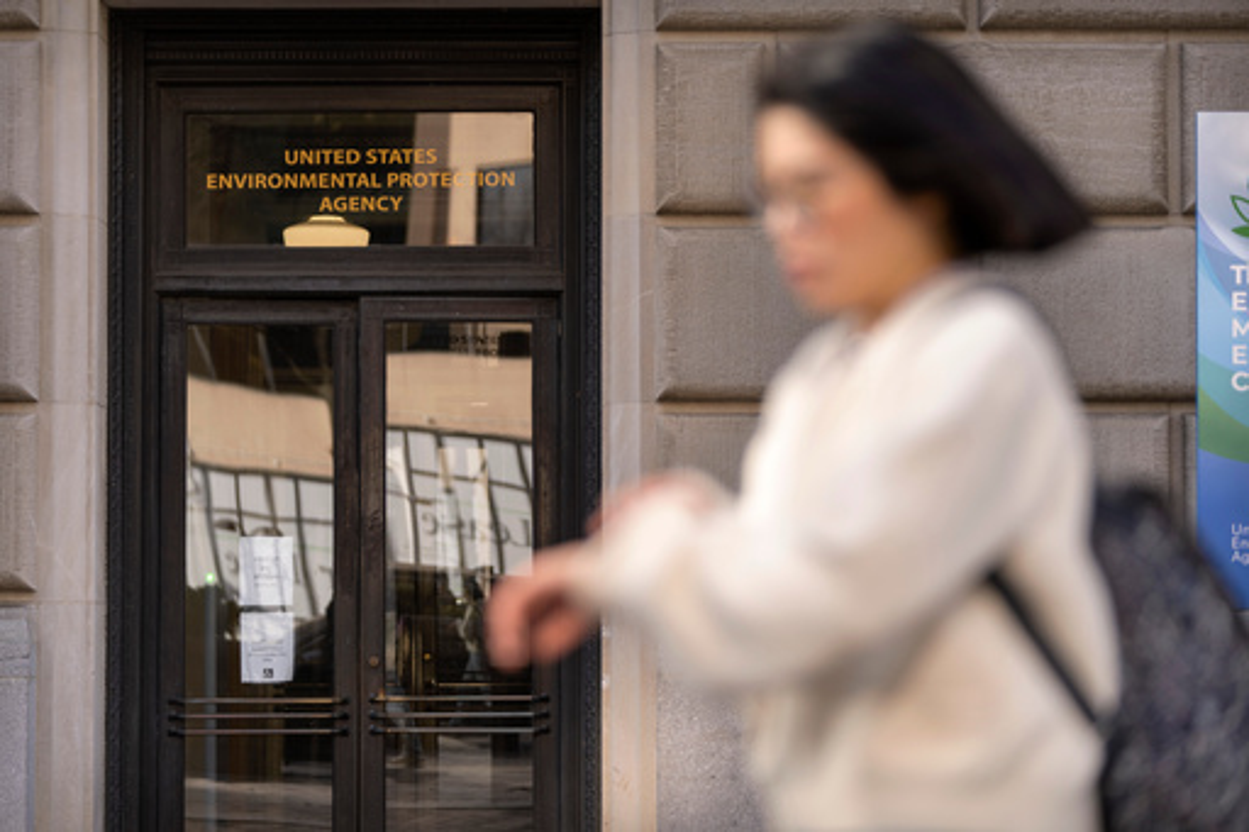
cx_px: 624
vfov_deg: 12.2
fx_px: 3884
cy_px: 416
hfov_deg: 18.3
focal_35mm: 112
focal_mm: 112
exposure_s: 1/640
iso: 250
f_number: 2.8
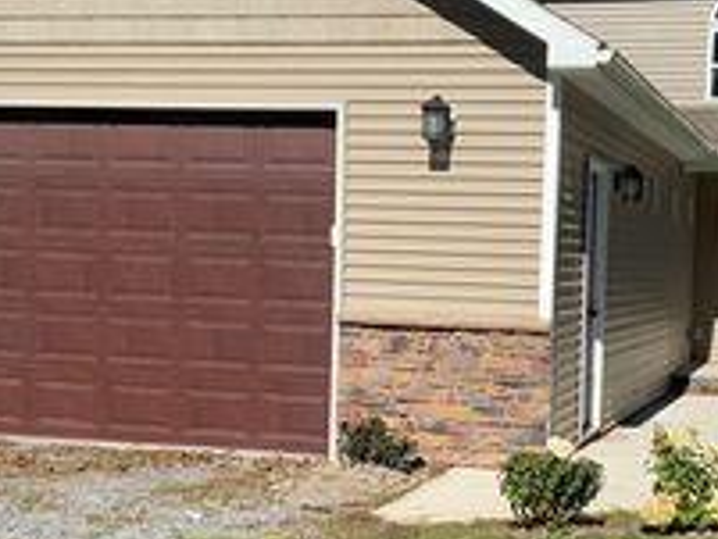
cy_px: 369
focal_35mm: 72
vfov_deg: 20.4
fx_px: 1494
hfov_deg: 26.9
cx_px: 472
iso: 20
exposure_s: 1/2538
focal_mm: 3
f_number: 1.8
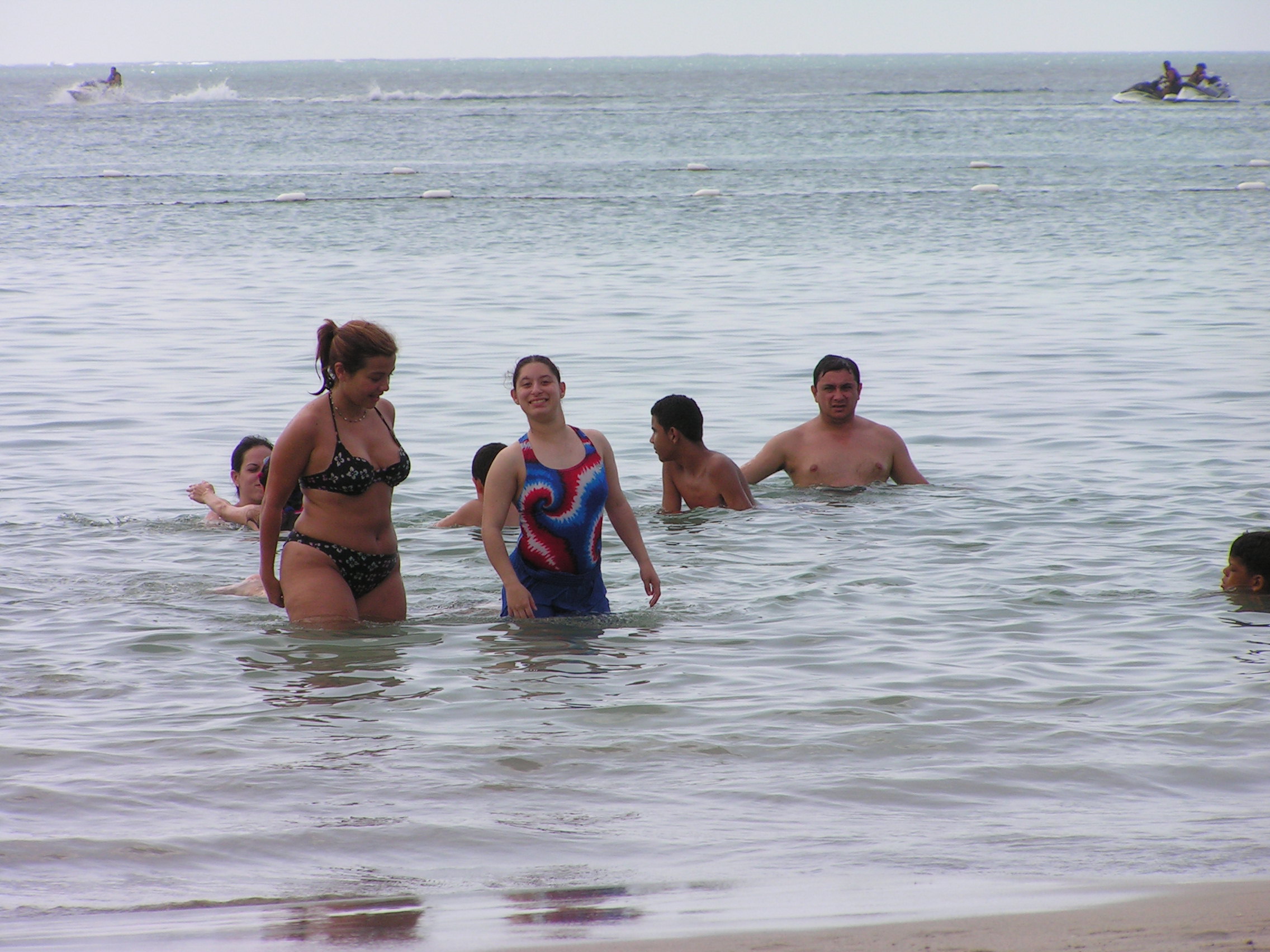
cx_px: 635
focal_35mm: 316
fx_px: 11593
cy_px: 476
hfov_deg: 6.3
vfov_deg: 4.7
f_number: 4.5
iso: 50
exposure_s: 1/800
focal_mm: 52.4
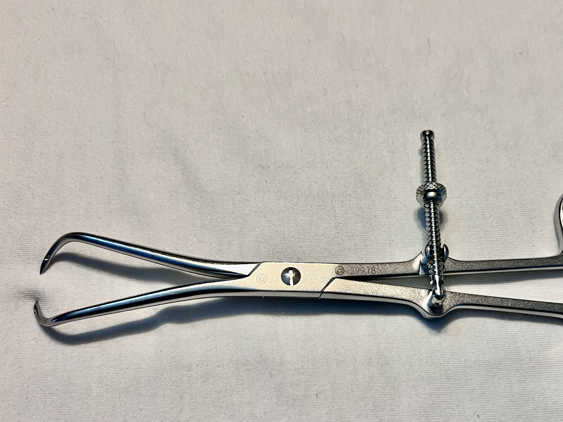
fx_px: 602
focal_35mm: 37
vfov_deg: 38.5
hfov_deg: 49.6
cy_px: 259
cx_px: 357
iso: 125
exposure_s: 1/60
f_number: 1.5
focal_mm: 5.7
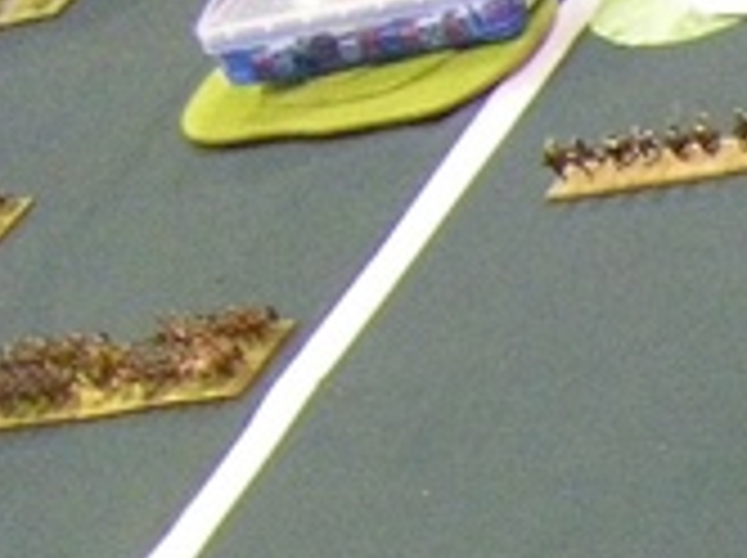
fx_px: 3749
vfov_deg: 8.4
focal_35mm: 174
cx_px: 1629
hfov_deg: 10.2
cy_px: 702
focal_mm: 6.3
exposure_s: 1/20
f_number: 3.5
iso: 800
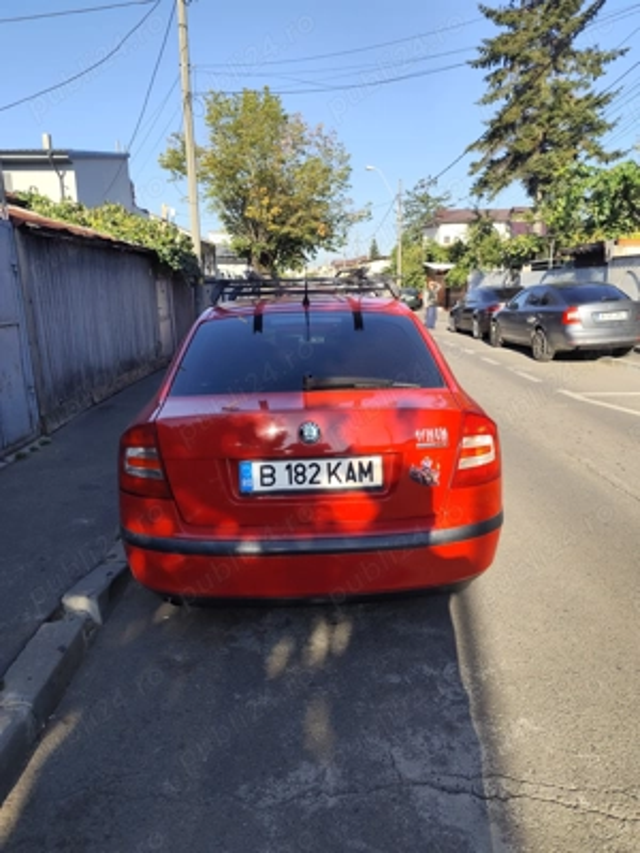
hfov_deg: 58.9
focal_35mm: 23
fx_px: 567
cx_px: 320
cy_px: 426
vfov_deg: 73.9
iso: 50
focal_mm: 6.19
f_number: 1.65
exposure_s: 1/612
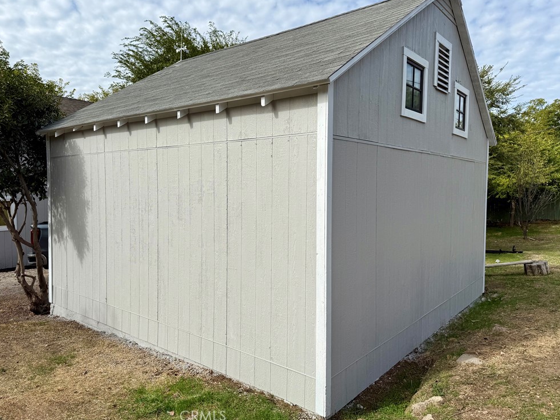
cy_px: 205
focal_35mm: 25
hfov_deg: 69.4
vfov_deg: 54.9
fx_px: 404
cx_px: 274
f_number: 1.78
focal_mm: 6.76
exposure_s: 1/4673
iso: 80
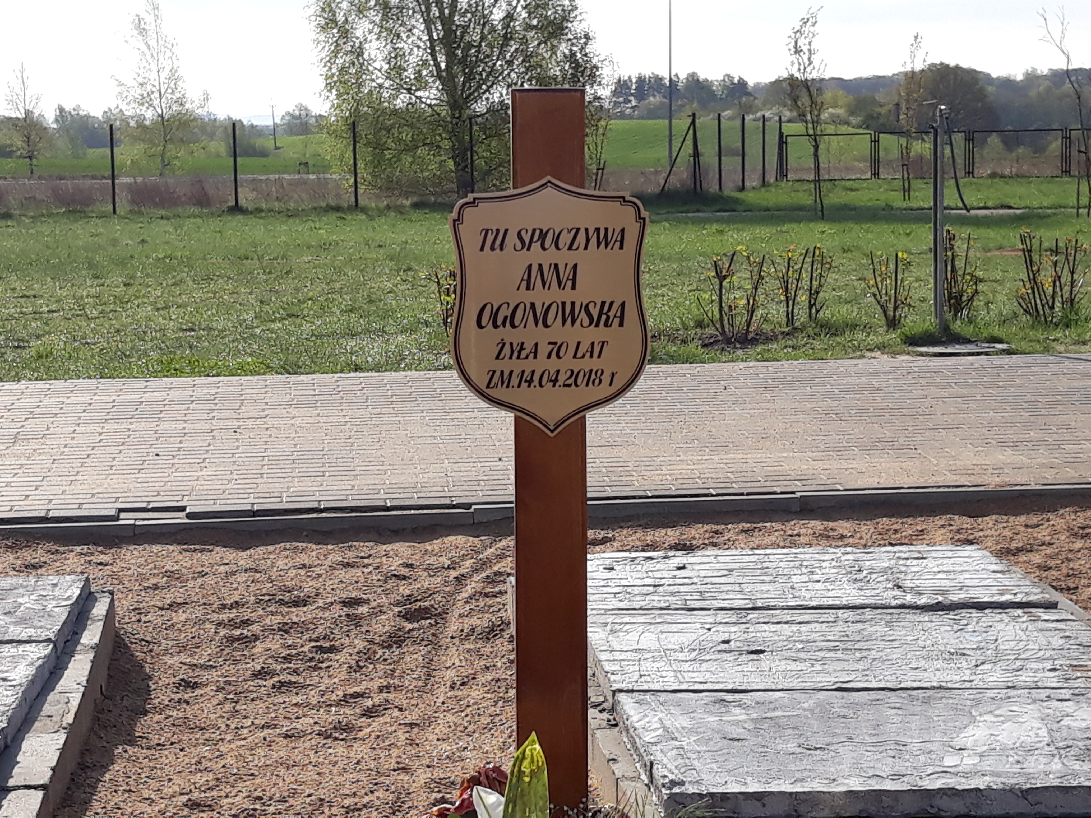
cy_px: 409
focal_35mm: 27
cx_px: 546
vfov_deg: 51.4
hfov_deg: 65.3
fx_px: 851
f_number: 1.7
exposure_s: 1/1739
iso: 40
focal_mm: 3.71
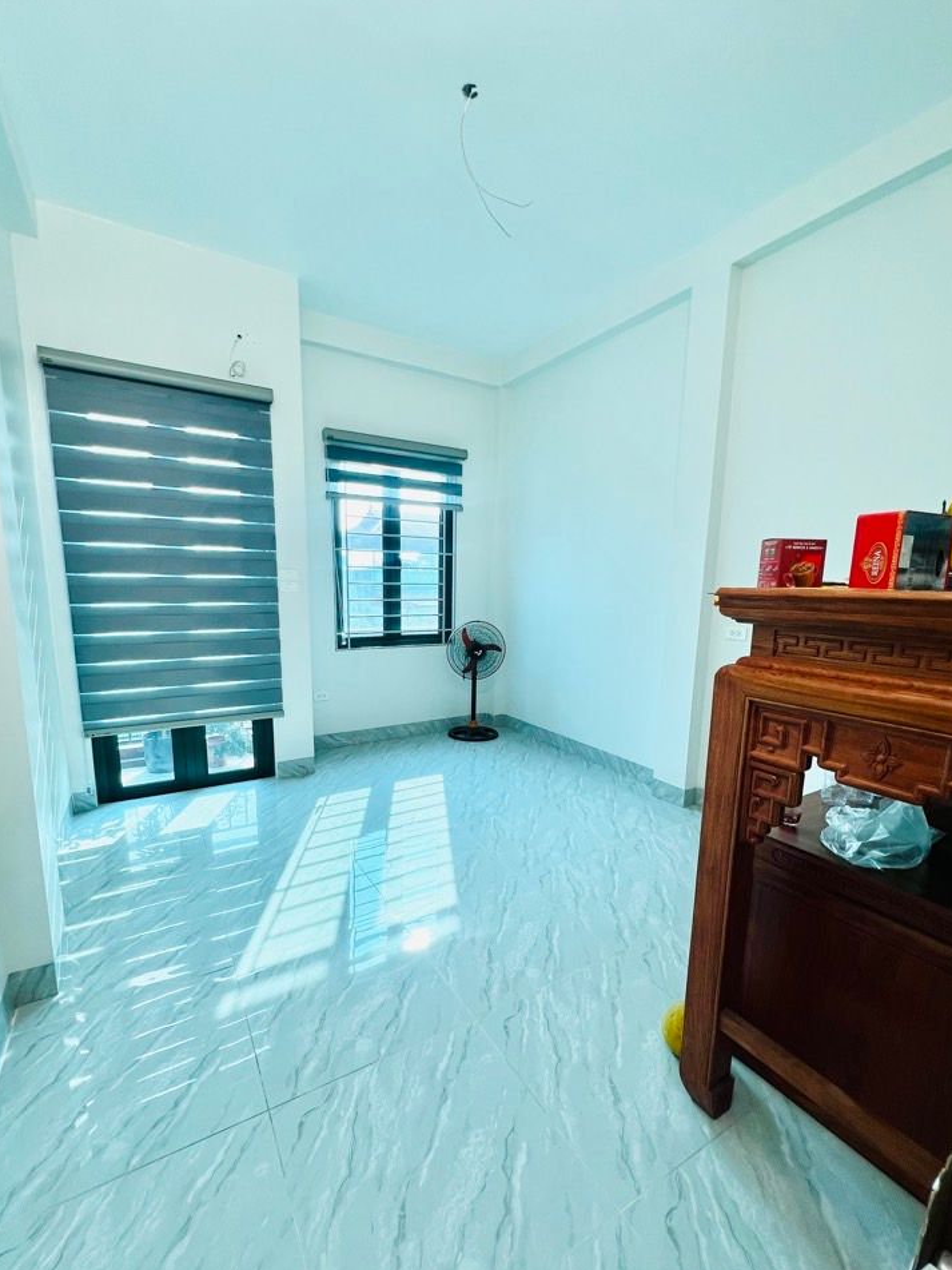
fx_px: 513
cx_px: 465
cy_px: 678
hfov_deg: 85.6
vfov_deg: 101.9
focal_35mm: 14
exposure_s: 1/102
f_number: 1.8
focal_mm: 1.57
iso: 32
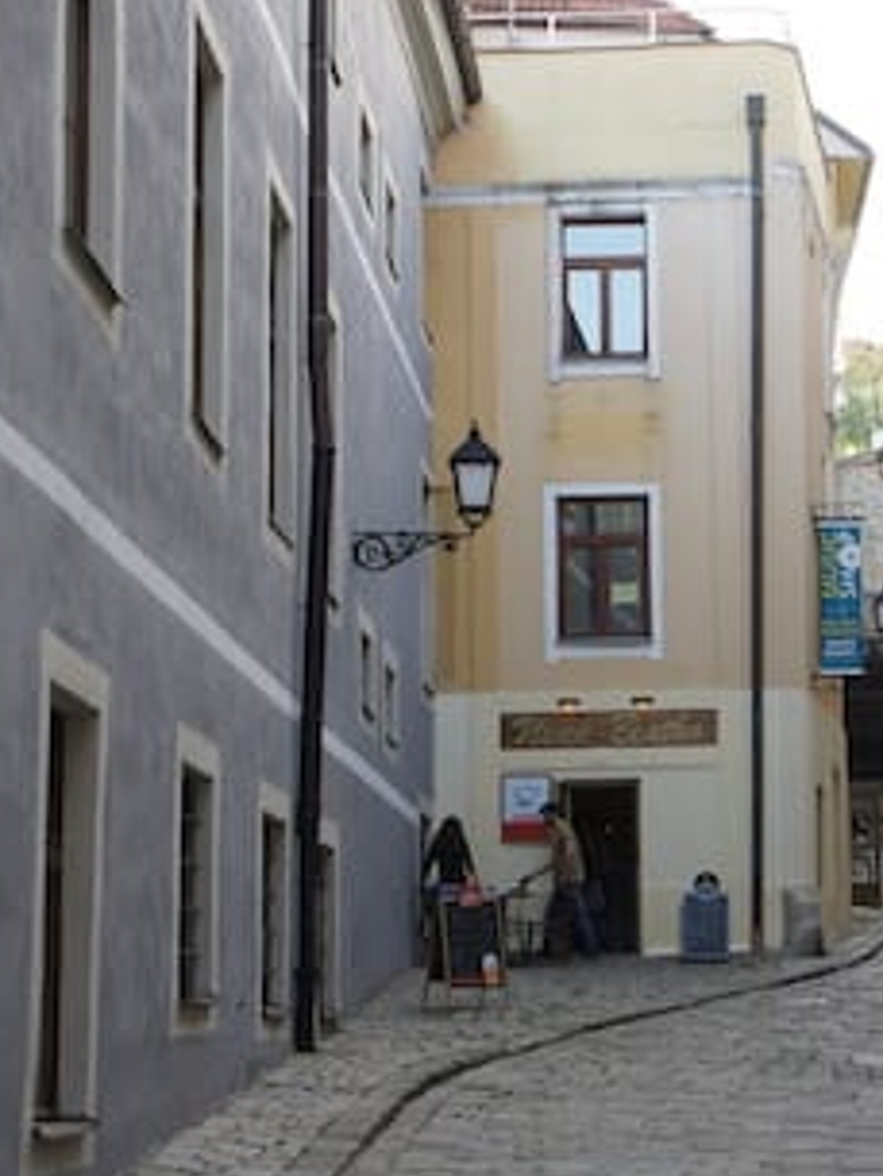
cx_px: 727
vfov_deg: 23.0
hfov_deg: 17.2
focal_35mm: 85
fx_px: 2889
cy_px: 582
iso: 200
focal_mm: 30
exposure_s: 1/80
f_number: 5.6
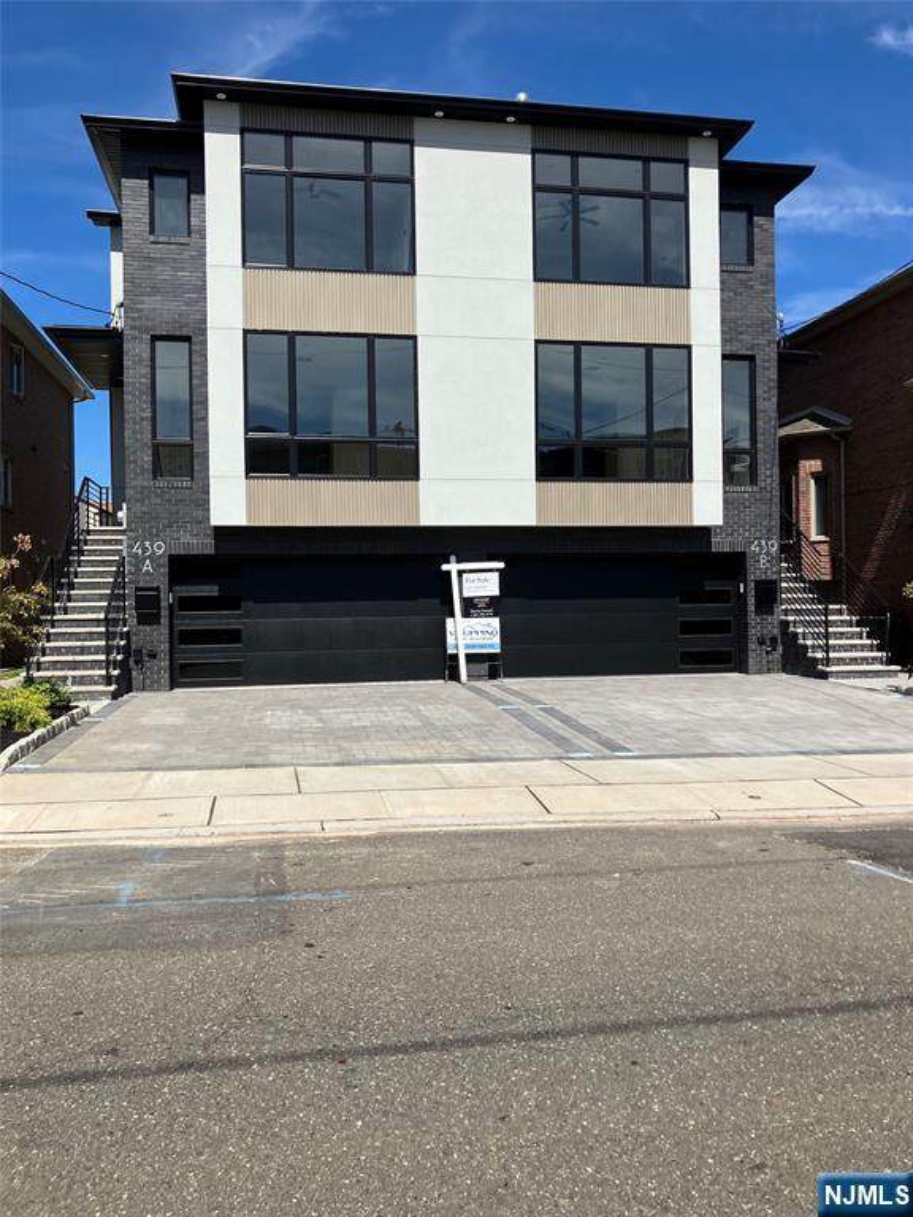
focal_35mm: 28
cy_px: 608
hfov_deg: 49.7
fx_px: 985
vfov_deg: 63.4
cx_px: 456
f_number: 1.8
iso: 32
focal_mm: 3.99
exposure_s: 1/3040
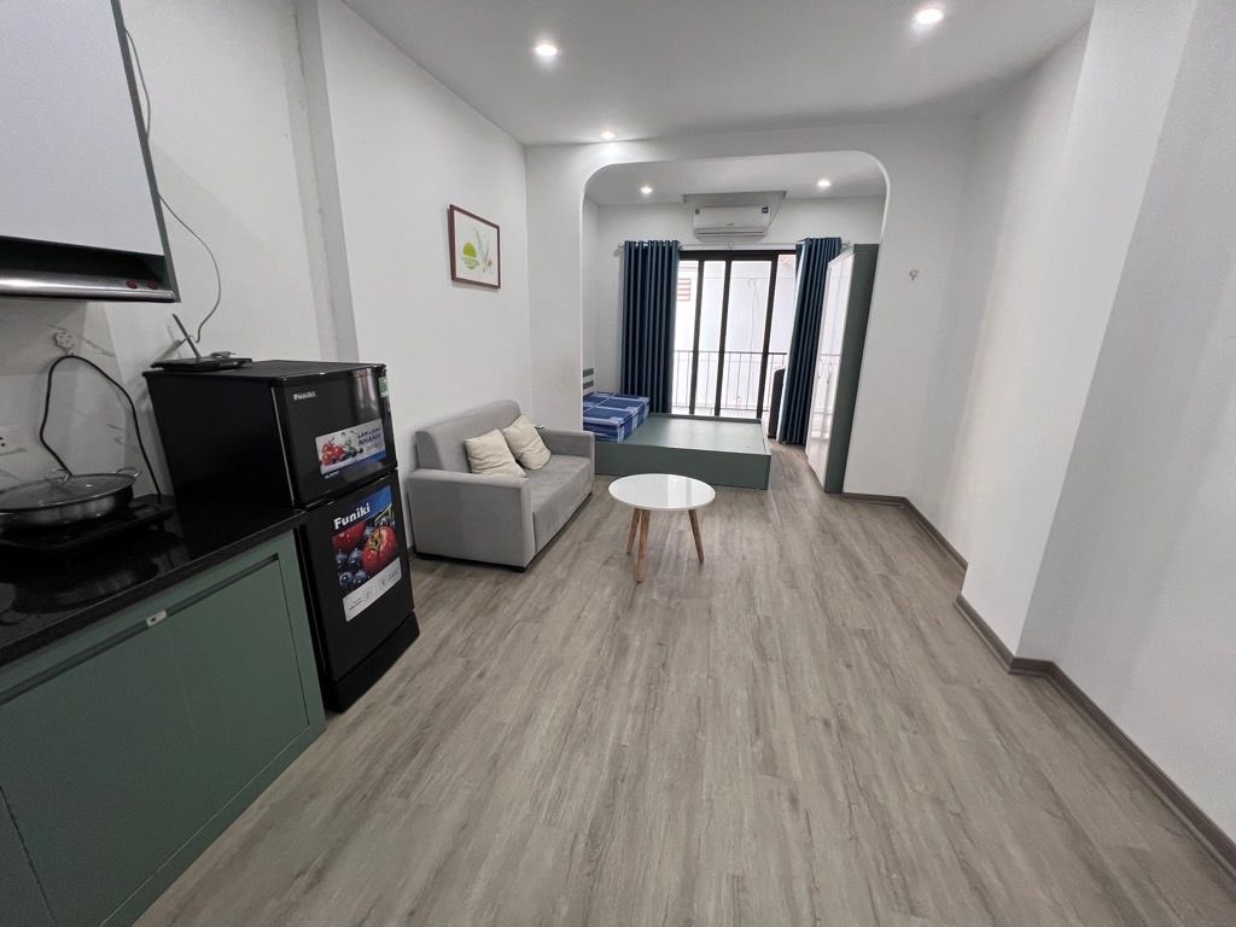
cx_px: 618
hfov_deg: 106.2
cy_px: 464
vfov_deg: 89.9
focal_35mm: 13
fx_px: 464
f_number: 1.8
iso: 160
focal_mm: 1.57
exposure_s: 1/100
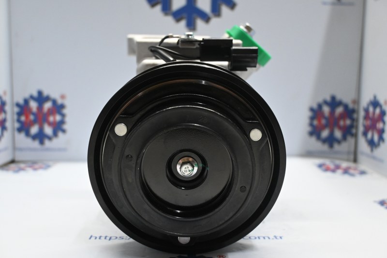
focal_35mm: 38
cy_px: 129
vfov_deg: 35.5
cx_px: 194
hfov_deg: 51.3
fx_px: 403
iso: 2000
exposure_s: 1/125
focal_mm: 25
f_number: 4.2
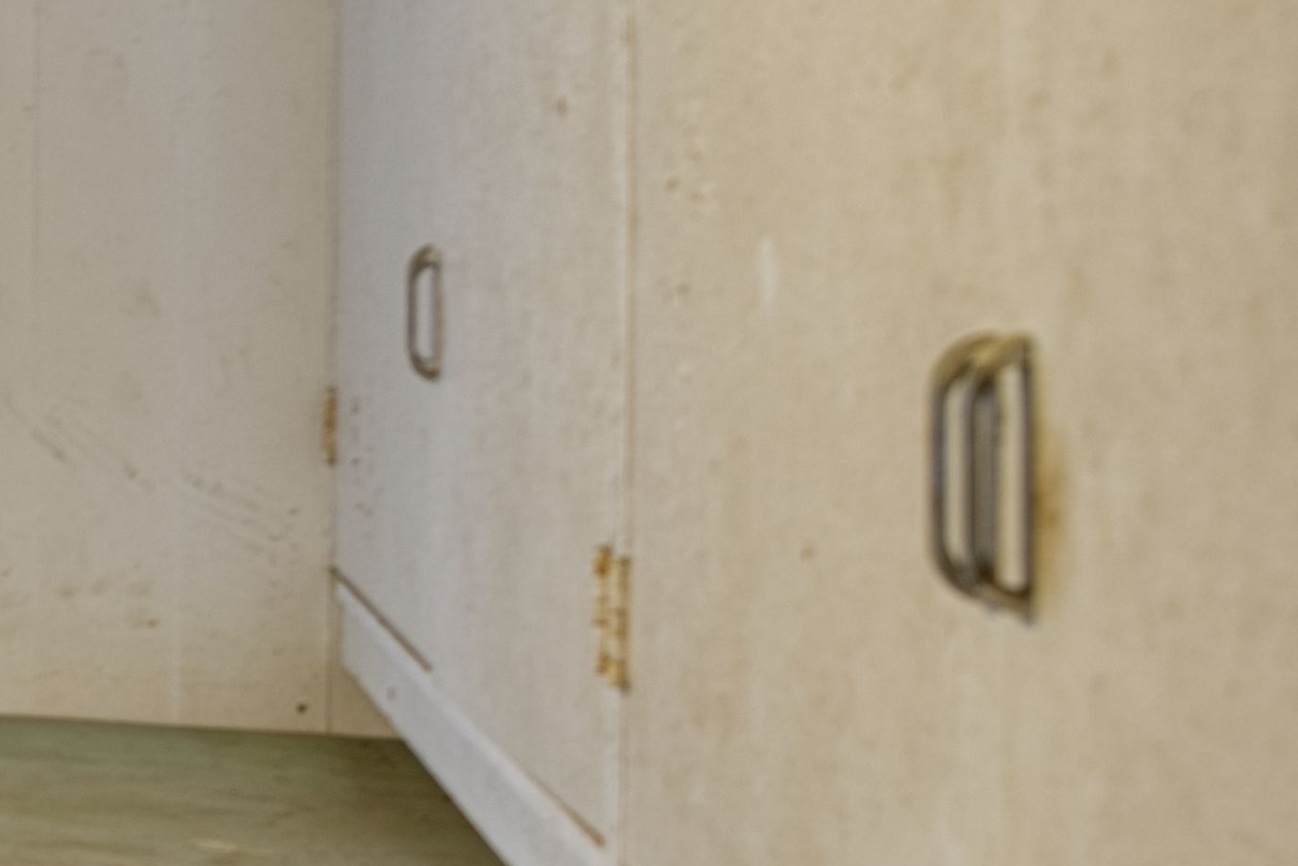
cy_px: 219
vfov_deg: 15.5
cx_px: -1135
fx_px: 3163
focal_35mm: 88
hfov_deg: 17.8
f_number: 4
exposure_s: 1/8
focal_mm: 15.3
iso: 50
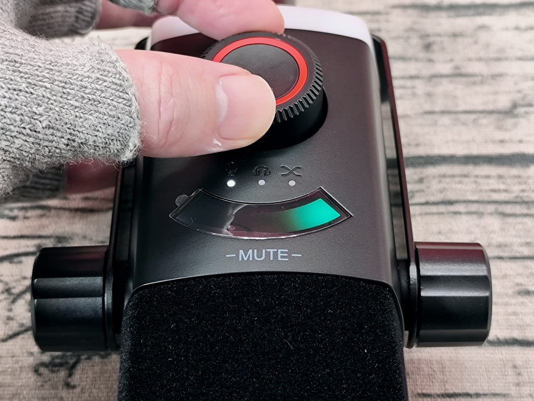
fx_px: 1080
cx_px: 267
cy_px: 200
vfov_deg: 21.0
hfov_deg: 27.8
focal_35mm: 70
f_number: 1.65
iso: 640
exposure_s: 1/50
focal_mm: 6.14
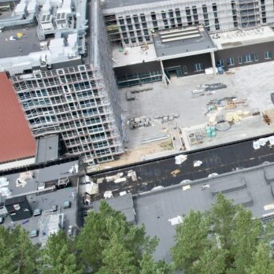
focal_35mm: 55
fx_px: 493
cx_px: 342
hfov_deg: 26.9
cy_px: 138
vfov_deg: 31.1
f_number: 2.8
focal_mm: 8.38
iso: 130
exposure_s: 1/1500
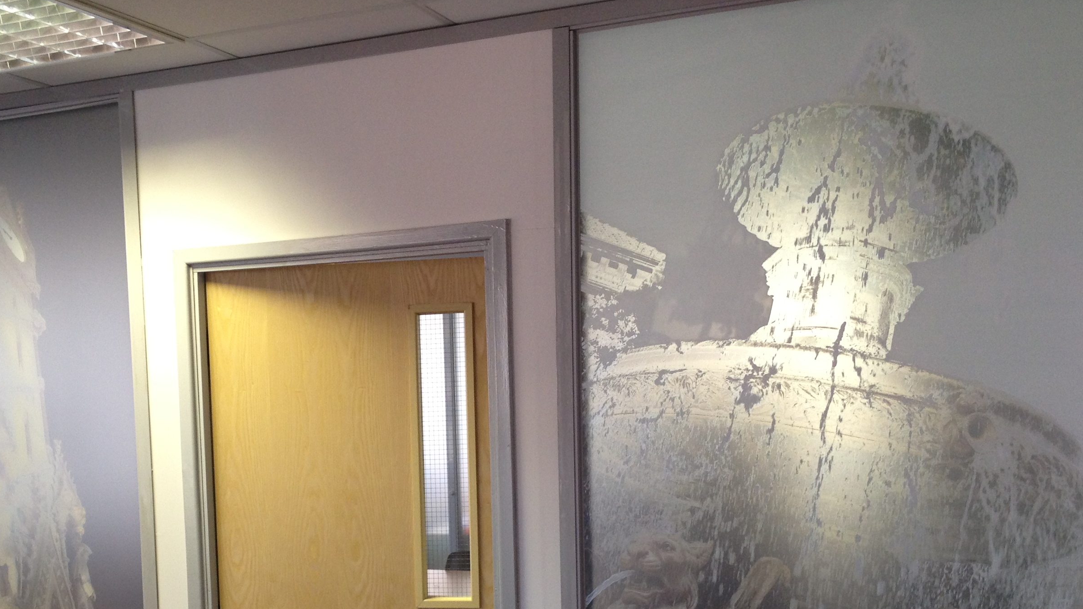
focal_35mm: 52
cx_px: 403
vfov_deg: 22.6
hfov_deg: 39.6
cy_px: 514
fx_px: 1493
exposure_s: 1/20
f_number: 2.4
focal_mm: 4.28
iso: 100
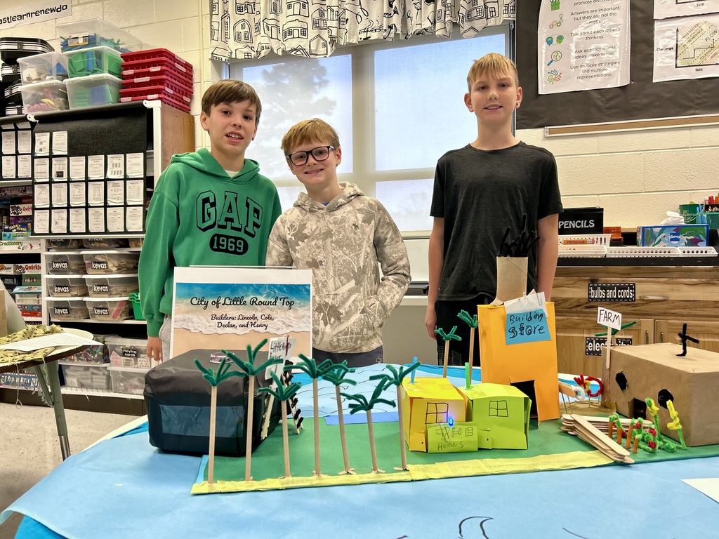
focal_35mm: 26
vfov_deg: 53.1
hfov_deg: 67.3
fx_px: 540
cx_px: 360
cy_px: 270
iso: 80
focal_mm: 5.7
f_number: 1.5
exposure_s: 1/120
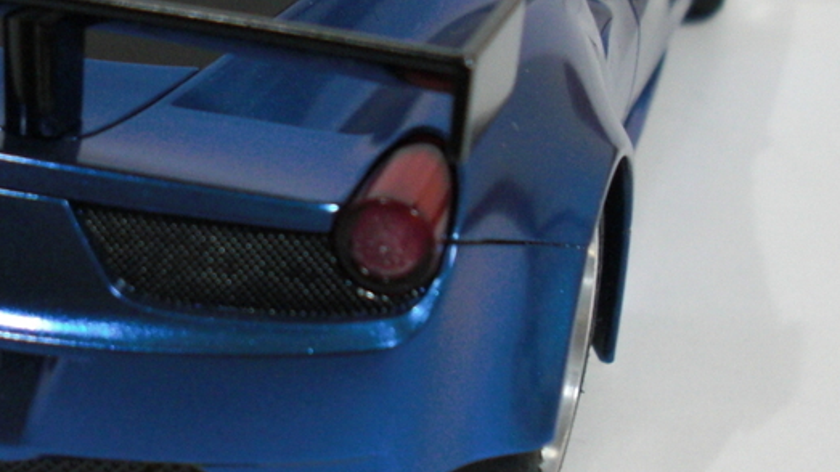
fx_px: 2004
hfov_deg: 23.4
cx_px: 190
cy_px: 120
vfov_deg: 13.4
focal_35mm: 90
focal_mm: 6.3
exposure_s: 1/13
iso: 200
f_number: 2.8
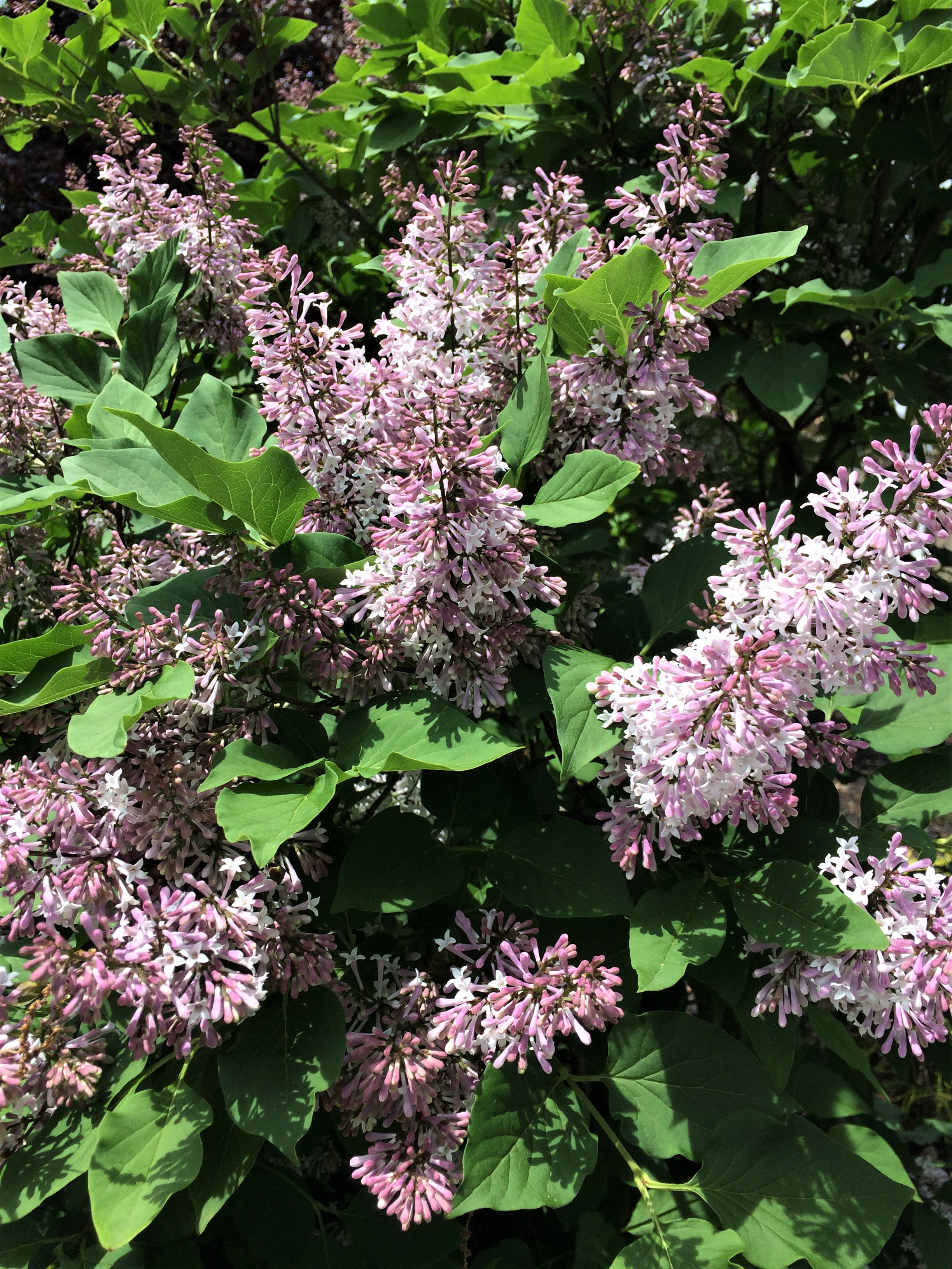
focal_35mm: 29
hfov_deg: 48.2
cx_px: 476
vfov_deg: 61.7
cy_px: 634
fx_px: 1063
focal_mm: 4.15
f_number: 2.2
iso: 32
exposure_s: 1/912
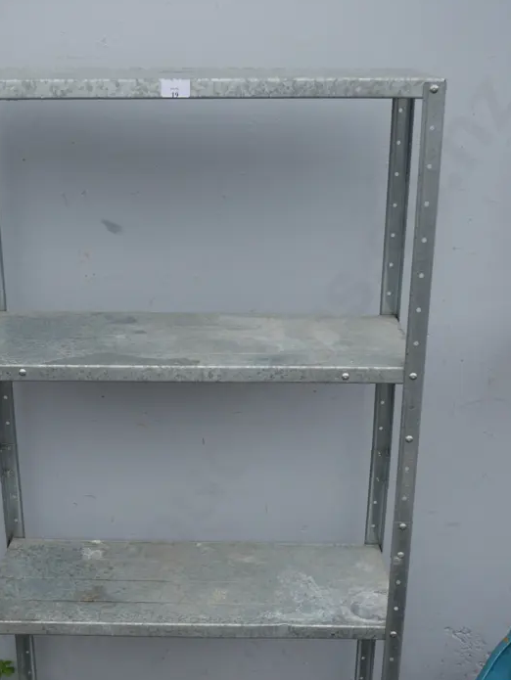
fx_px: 1101
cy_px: 489
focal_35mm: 56
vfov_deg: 33.8
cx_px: 202
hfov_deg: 26.1
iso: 200
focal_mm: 19
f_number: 4.1
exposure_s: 1/125
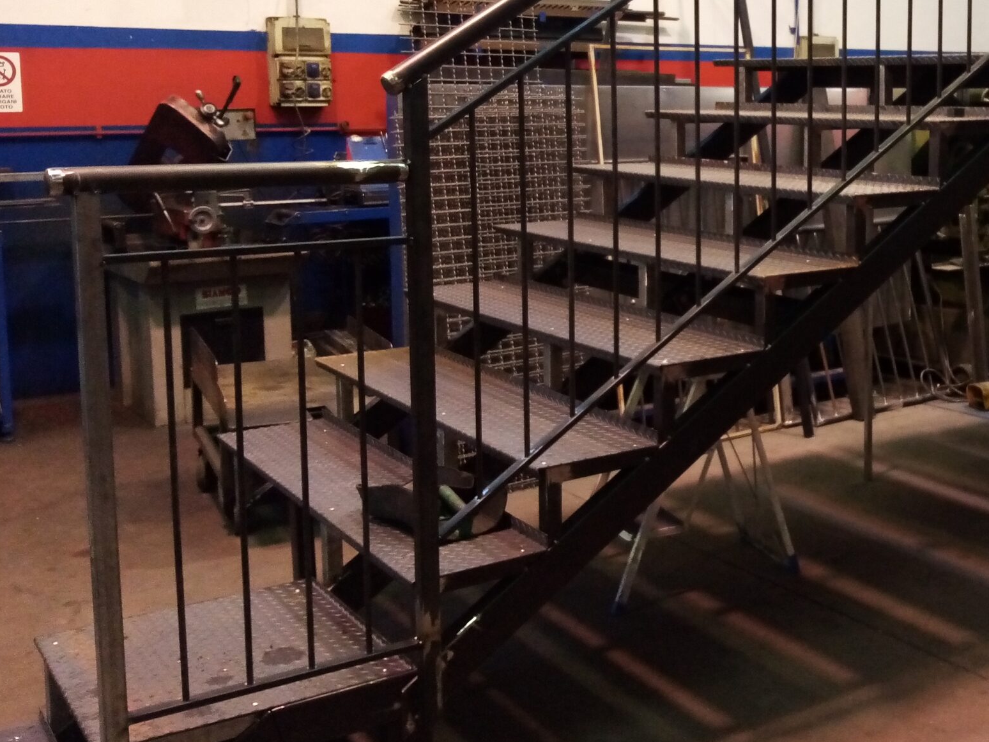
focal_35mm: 43
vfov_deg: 33.1
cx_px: 805
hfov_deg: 41.8
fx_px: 1229
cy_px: 215
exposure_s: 1/25
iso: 410
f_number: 1.8
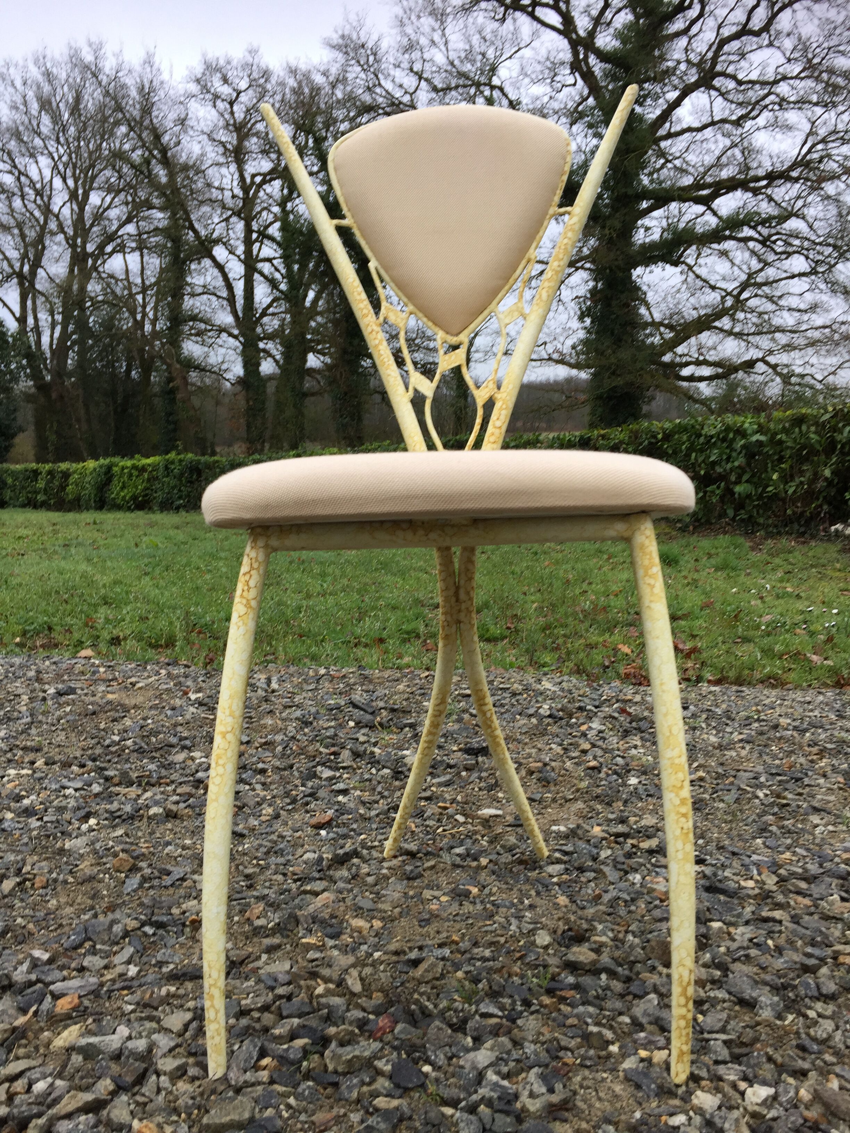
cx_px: 425
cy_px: 566
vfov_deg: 61.7
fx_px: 949
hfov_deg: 48.2
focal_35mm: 29
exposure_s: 1/50
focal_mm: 4.15
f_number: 2.2
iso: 40
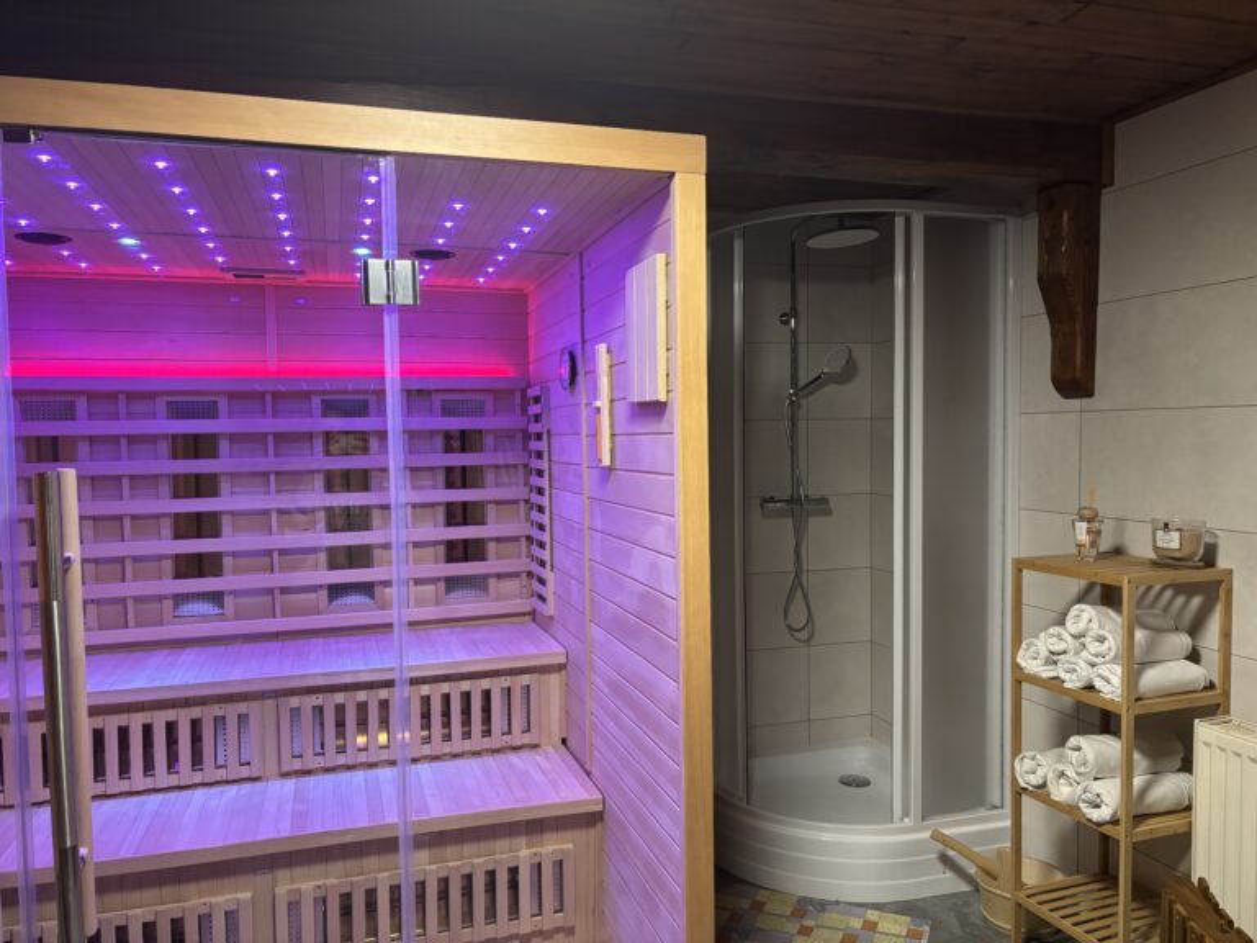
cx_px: 628
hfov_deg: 67.3
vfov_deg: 53.1
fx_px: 944
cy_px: 472
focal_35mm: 26
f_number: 1.6
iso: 400
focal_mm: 5.96
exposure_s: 1/42
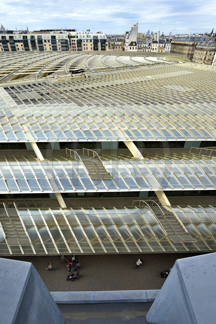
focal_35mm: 19
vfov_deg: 86.9
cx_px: 108
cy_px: 162
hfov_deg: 64.5
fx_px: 171
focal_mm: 19
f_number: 9
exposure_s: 1/320
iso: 200
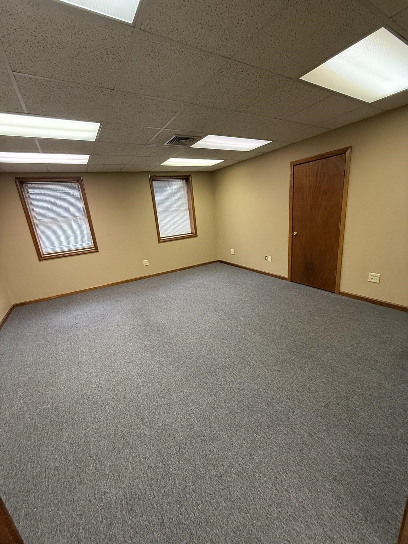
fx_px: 220
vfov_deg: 102.1
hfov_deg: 85.7
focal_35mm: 14
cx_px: 204
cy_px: 272
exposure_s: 1/120
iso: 320
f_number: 2.2
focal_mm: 2.22
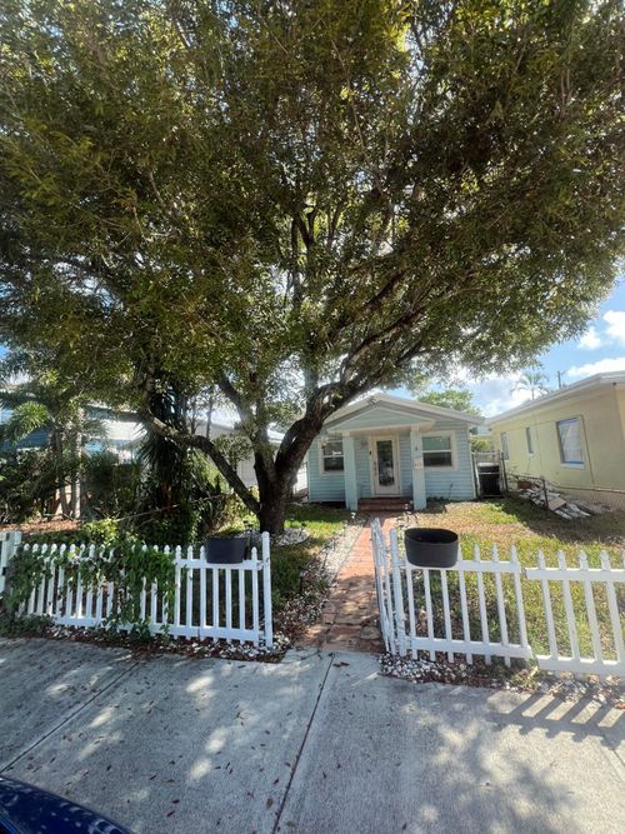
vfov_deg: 106.2
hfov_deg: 89.9
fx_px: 313
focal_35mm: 13
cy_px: 417
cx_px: 312
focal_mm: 1.57
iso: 32
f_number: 1.8
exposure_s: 1/405
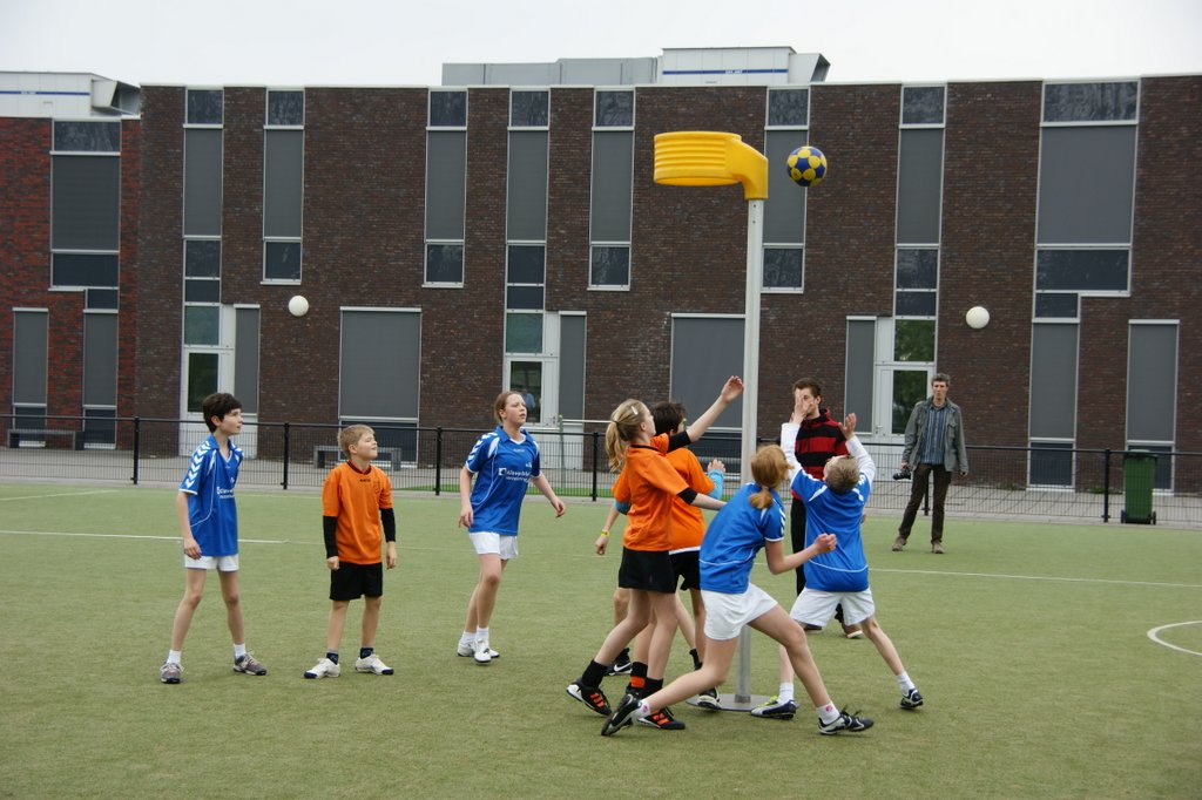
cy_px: 400
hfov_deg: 29.9
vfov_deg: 20.1
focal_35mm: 68
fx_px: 2253
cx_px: 601
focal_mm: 45
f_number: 5.6
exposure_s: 1/320
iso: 100
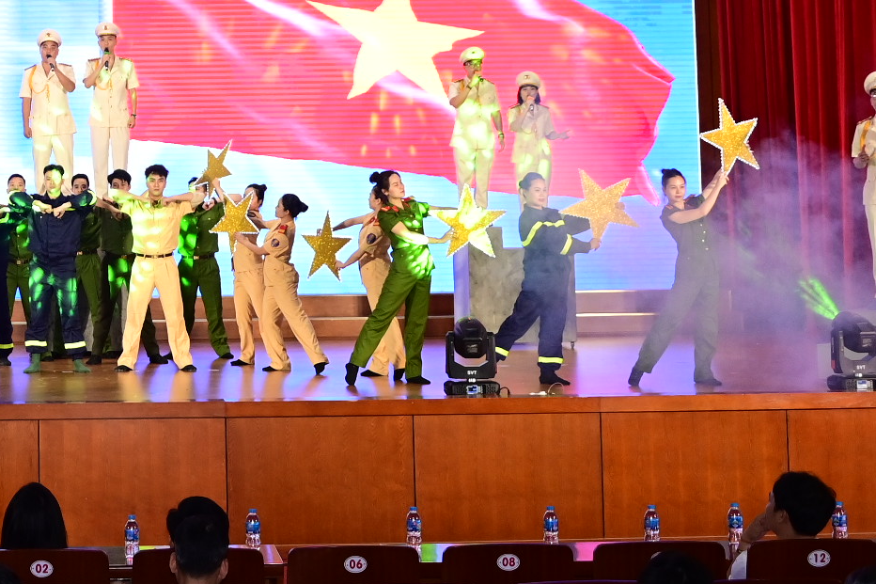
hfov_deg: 25.7
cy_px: 53
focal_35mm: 76
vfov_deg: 17.7
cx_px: 57
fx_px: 1849
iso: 1000
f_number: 4
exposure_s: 1/200
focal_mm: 24
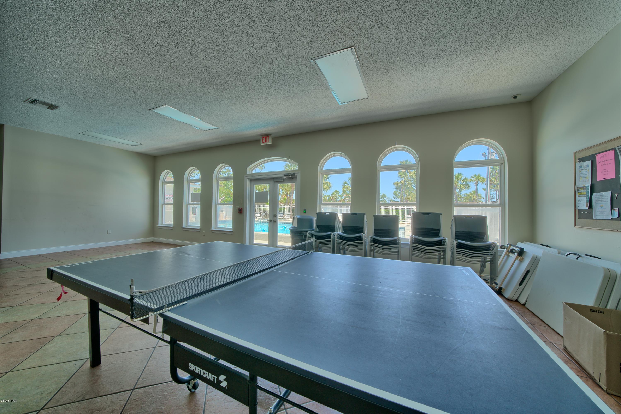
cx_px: 310
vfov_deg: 90.0
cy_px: 207
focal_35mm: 12
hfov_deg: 112.6
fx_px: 207
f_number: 13
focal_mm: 12
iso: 200
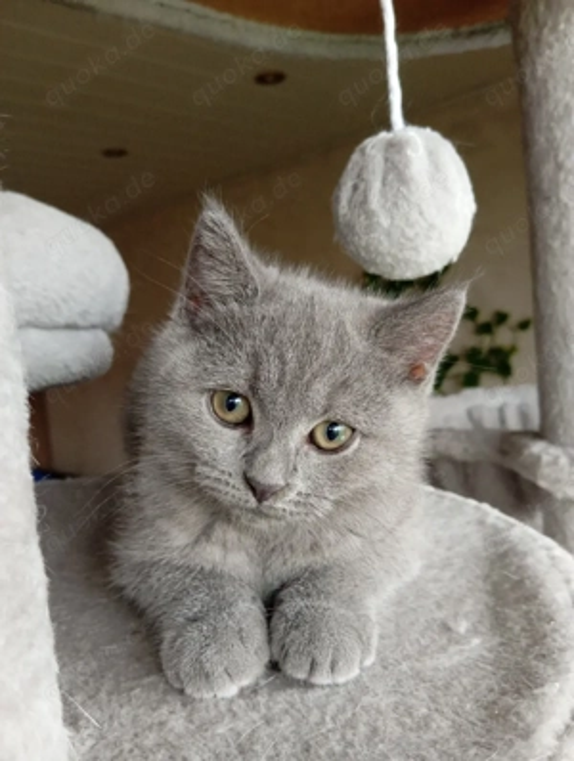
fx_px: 617
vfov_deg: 63.4
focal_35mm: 28
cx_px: 287
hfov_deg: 49.9
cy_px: 380
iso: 834
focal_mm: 4.22
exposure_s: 1/33.3
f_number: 1.8
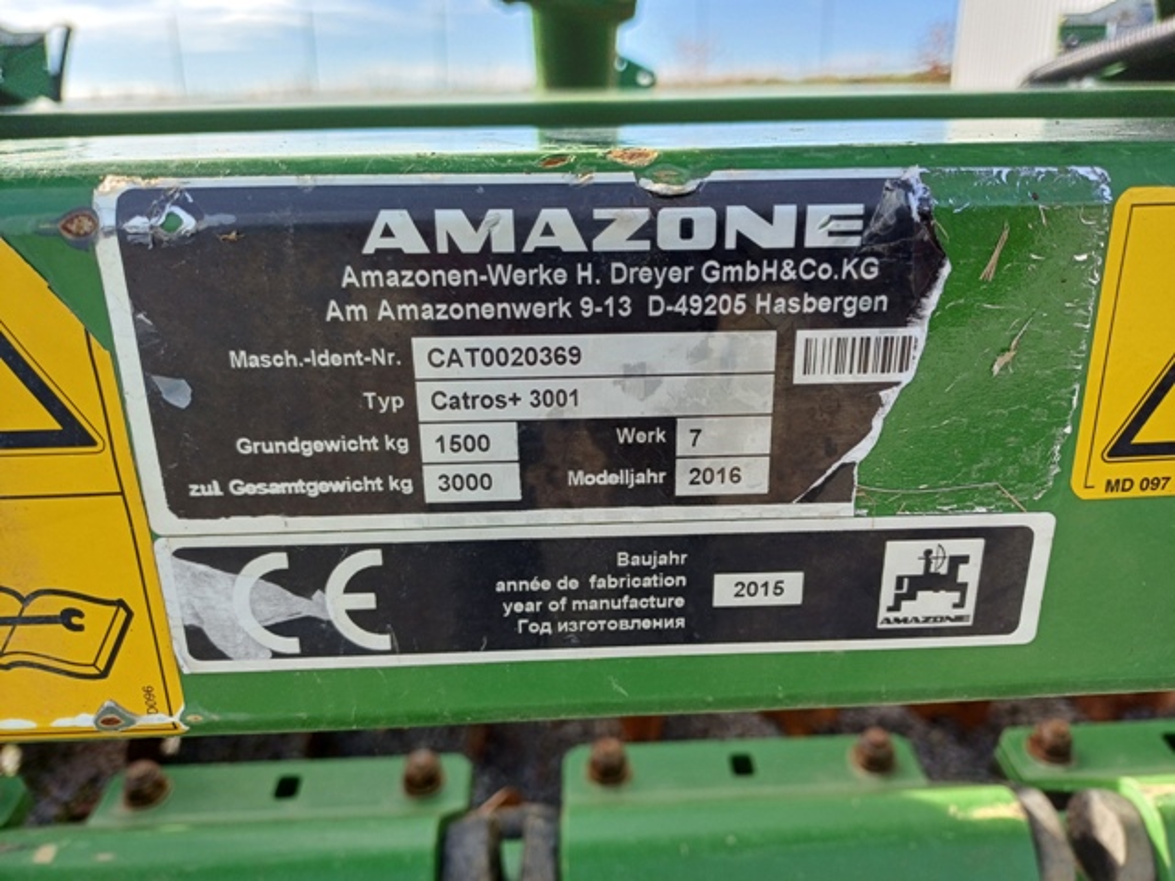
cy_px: 440
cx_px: 588
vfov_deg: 54.9
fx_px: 849
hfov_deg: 69.4
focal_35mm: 25
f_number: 1.8
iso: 50
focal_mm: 4.65
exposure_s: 1/339
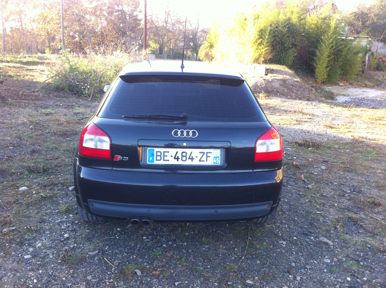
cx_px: 193
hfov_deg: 52.7
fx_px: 390
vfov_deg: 40.6
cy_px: 144
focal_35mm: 35
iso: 80
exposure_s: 1/60
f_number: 2.8
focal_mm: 3.85
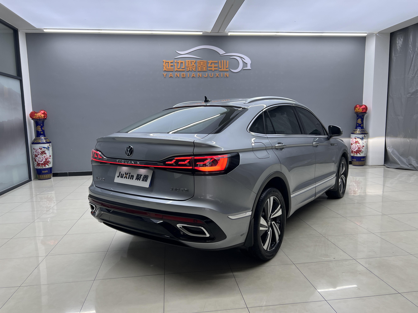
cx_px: 209
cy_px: 156
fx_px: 314
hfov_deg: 67.3
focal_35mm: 26
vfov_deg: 53.1
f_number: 1.5
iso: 32
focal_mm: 5.7
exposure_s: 1/100
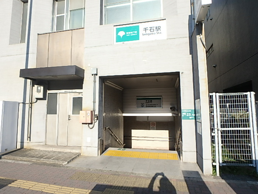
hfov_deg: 79.0
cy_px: 97
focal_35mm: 21
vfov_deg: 63.4
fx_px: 157
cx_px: 129
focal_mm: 3.7
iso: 125
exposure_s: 1/800
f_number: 3.5
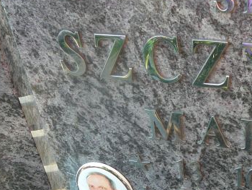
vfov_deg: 22.8
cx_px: 186
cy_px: 140
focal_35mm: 64
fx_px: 466
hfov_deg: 29.8
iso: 80
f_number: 2.8
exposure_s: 1/60
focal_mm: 5.2
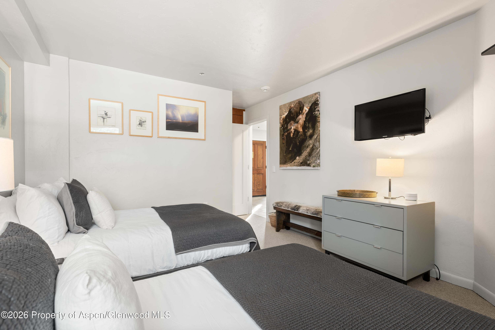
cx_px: 248
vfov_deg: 70.5
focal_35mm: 17
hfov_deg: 93.3
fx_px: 234
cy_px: 165
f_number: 7.1
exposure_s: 1/3
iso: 400
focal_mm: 17
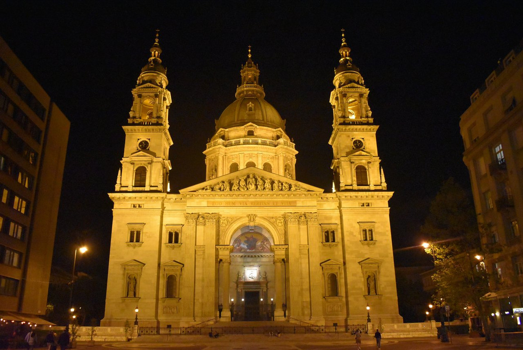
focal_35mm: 30
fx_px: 436
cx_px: 262
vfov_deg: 43.7
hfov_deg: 61.9
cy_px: 175
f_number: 3.8
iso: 7200
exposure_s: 1/125
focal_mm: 20
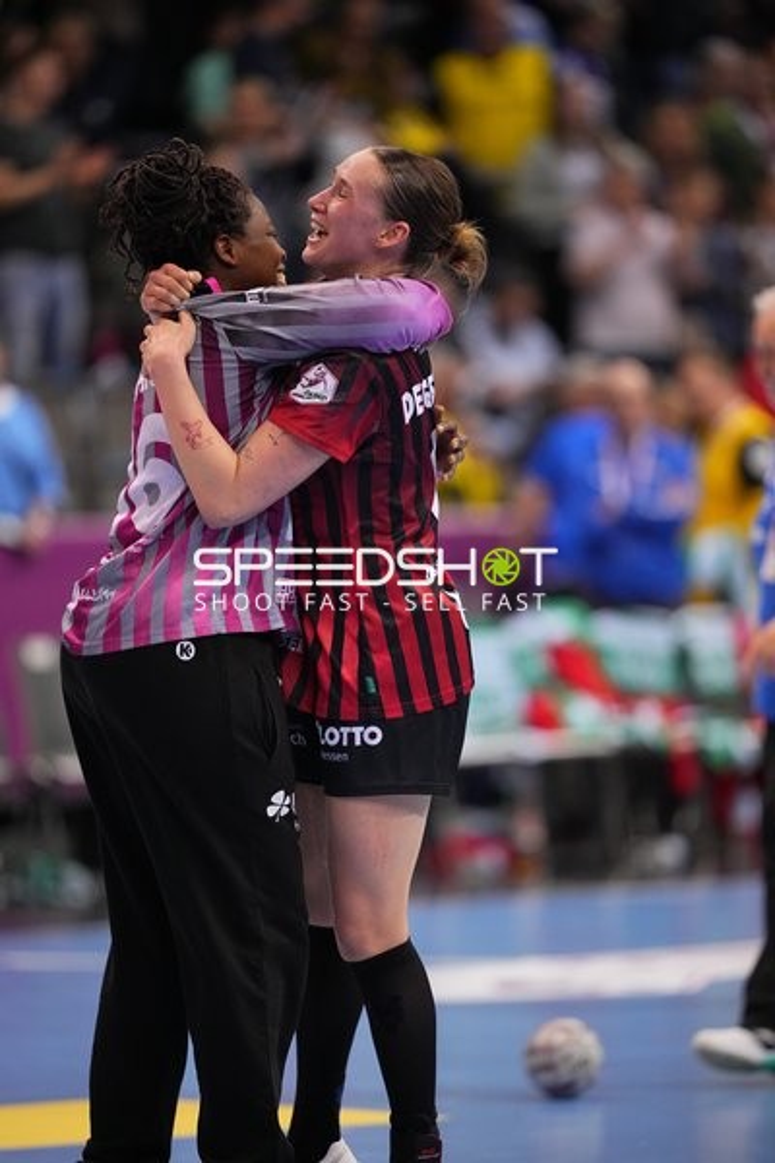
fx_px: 9687
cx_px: 388
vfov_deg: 6.9
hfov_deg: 4.6
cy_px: 582
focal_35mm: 300
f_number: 2.8
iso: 4000
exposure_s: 1/1600
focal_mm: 300
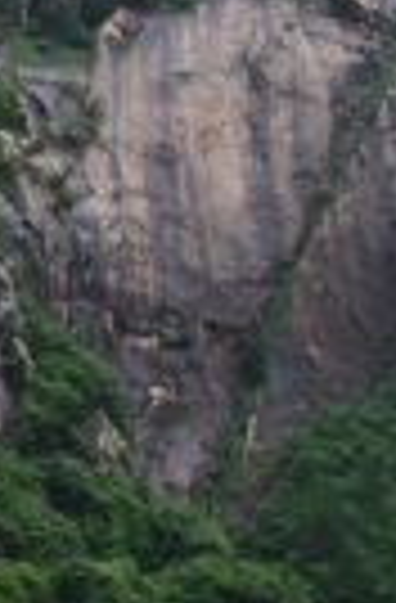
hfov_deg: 6.2
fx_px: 3451
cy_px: 1125
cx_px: 990
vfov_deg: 9.5
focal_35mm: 207
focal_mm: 18
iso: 180
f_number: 11
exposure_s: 1/125
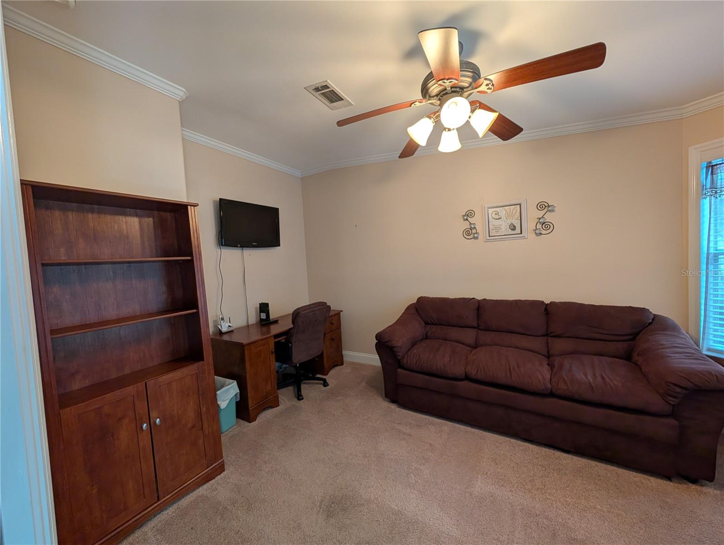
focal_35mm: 12
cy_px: 272
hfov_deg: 110.5
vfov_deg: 94.6
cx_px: 362
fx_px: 251
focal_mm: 2.02
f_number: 1.7
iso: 90
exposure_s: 1/60
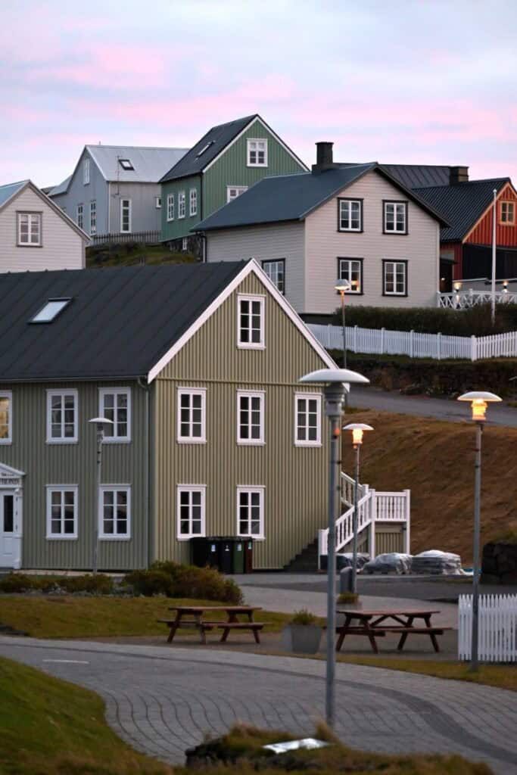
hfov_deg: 7.4
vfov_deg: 11.1
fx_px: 3984
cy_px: 388
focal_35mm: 185
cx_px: 258
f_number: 6.3
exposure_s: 1/125
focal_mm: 185
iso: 4000
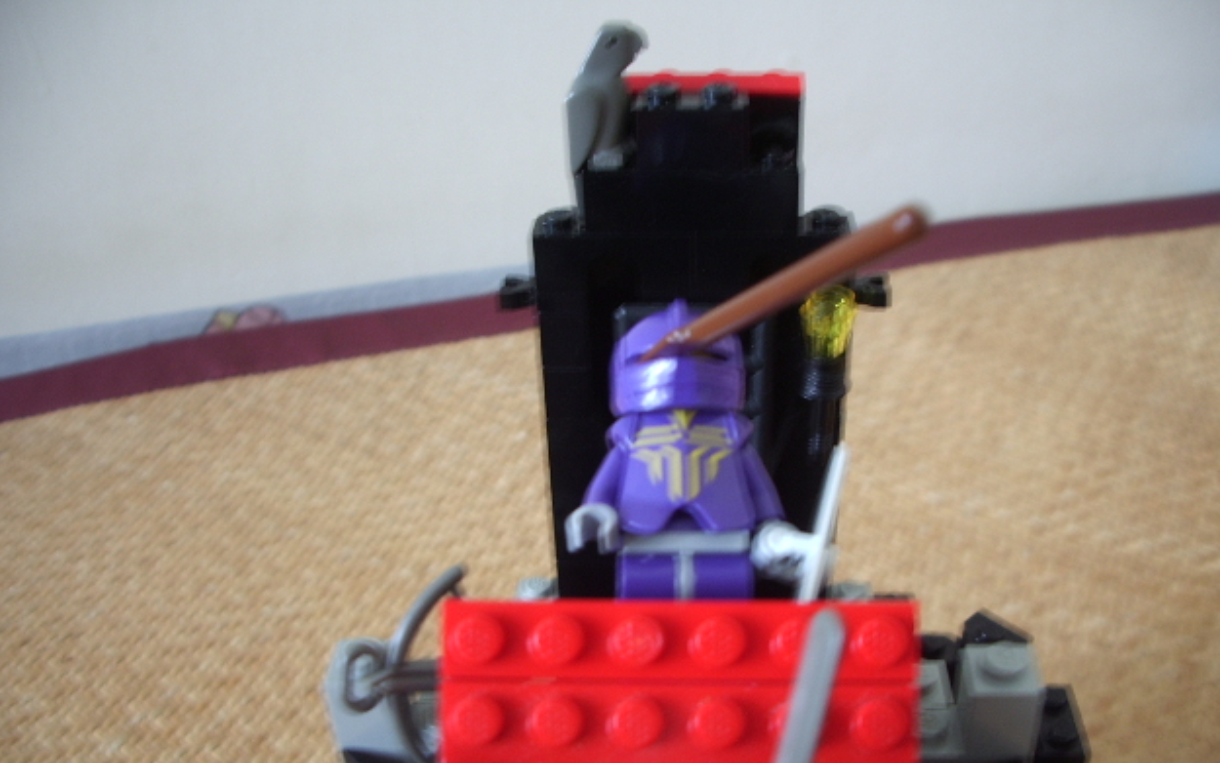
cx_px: 621
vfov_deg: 33.5
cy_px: 464
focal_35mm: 38
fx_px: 1264
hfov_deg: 51.5
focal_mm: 5.8
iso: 100
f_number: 2.6
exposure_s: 1/6
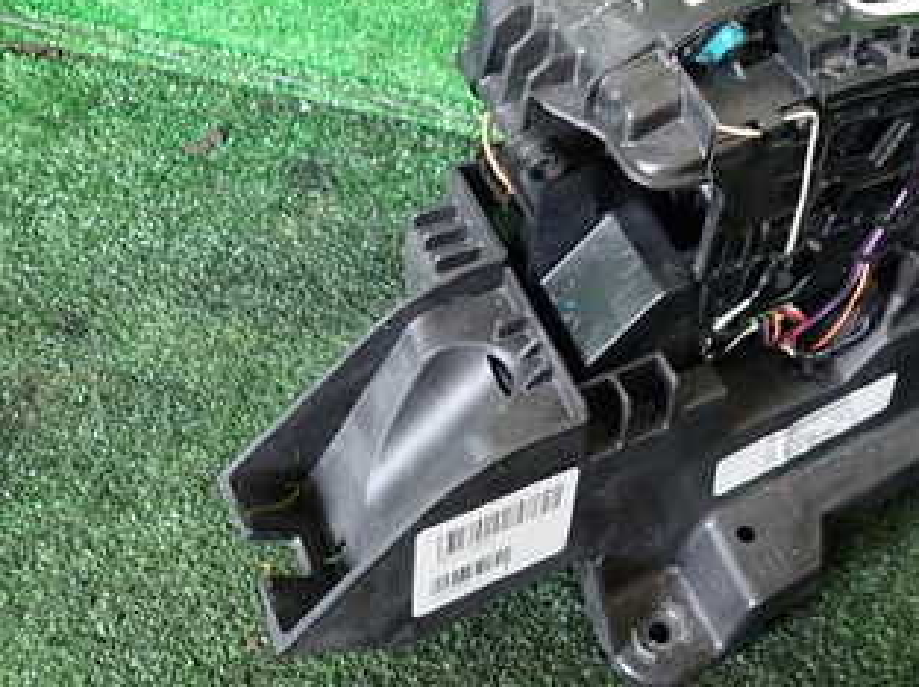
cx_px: 781
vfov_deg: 29.1
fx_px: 1273
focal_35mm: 48
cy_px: 79
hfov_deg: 37.7
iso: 200
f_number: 2
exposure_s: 1/50
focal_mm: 4.5
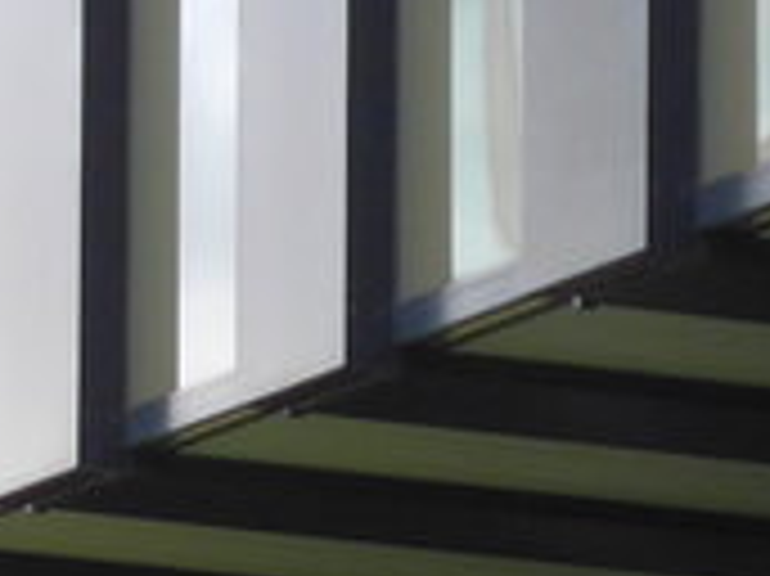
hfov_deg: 4.8
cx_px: -473
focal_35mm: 414
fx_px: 9203
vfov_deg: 3.5
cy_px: 1620
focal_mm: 12
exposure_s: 1/200
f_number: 3.5
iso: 160
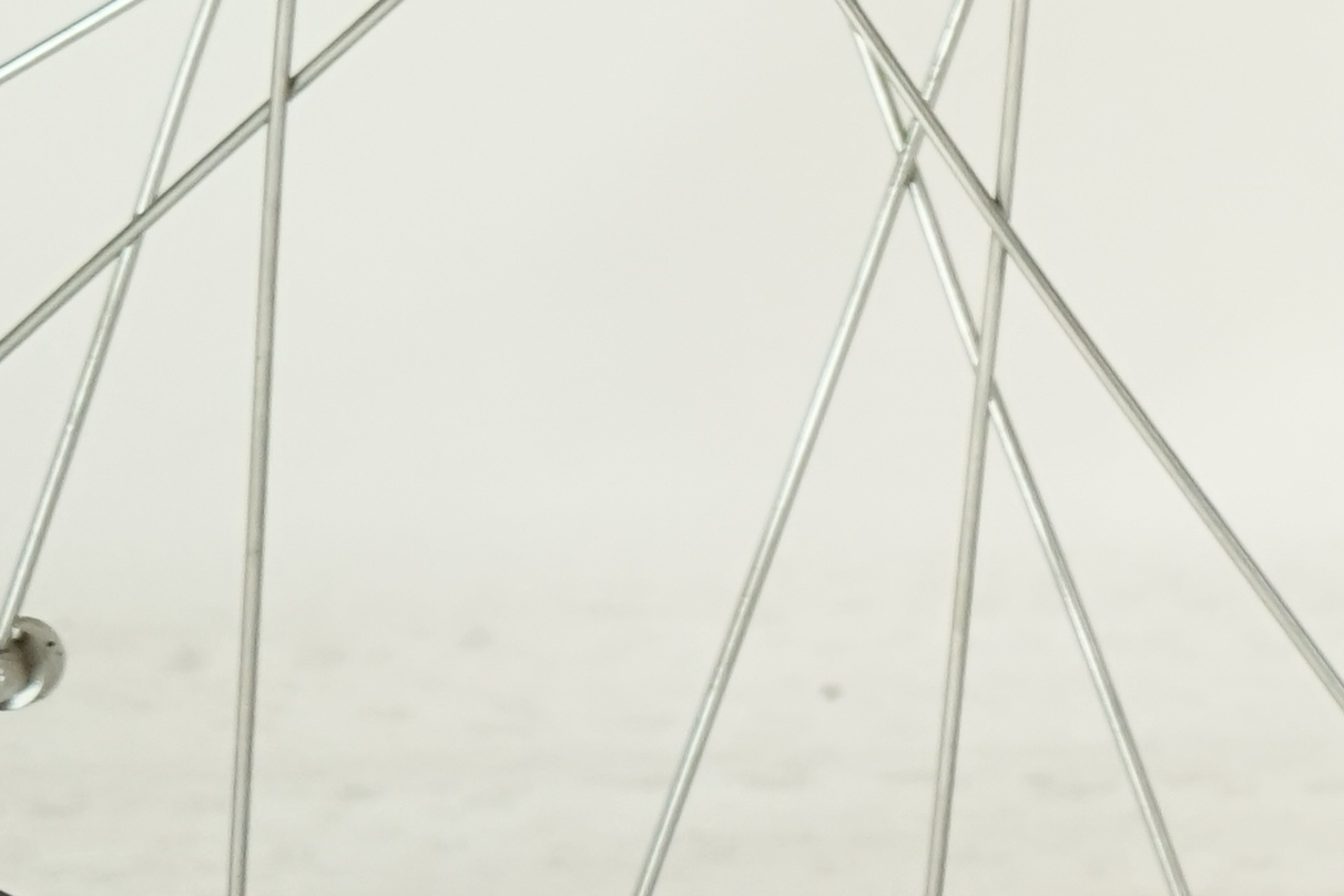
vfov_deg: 6.8
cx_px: 3139
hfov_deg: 9.6
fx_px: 7205
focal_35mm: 193
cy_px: -1117
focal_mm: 39
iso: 1600
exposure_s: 1/200
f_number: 5.6
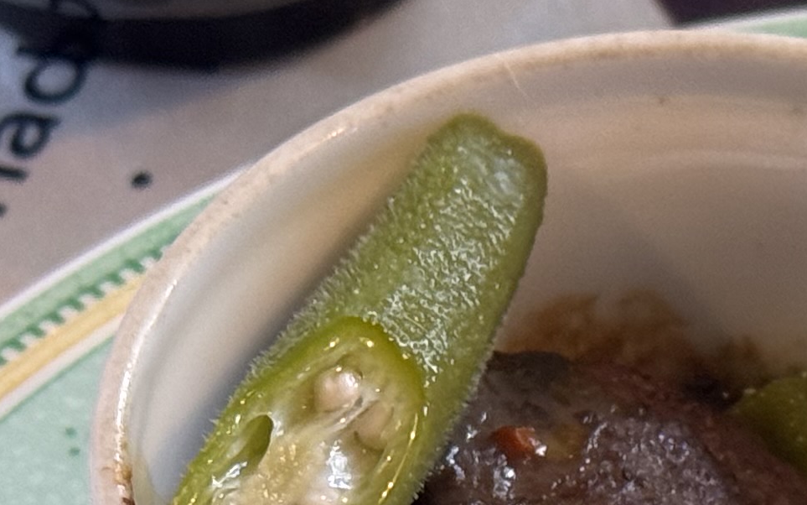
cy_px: 1129
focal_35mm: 213
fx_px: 4685
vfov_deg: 6.0
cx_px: 763
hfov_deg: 9.8
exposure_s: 1/60
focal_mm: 6.76
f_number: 1.78
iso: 160
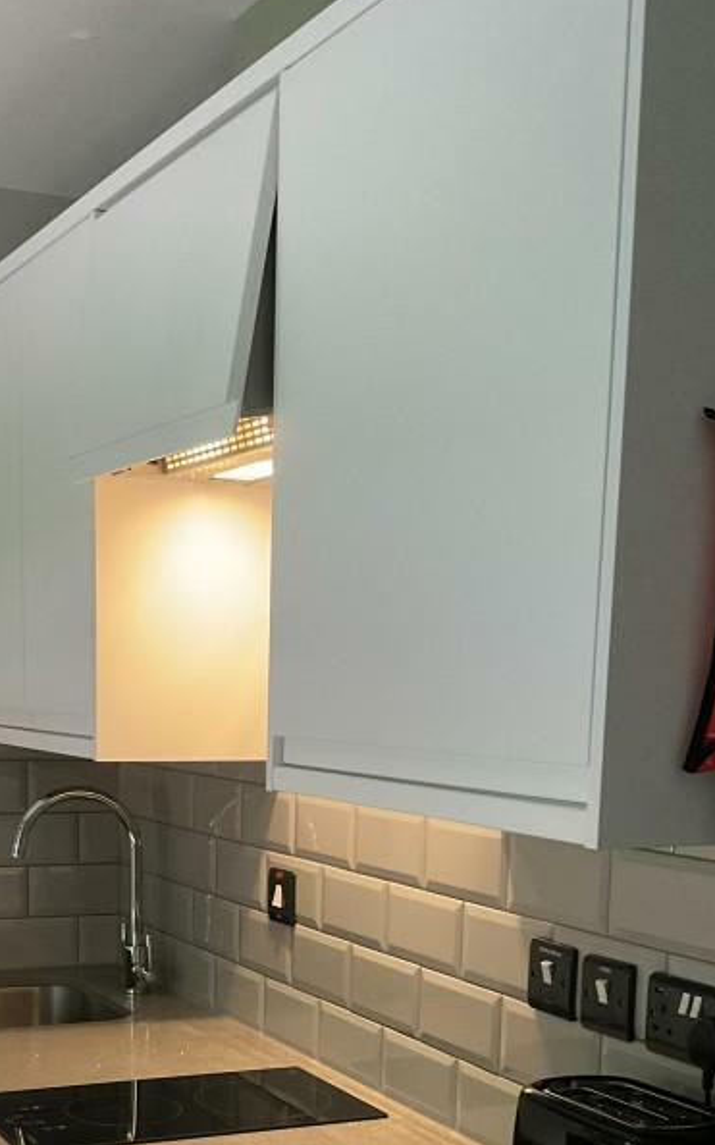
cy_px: 962
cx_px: 270
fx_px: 1653
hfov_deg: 24.3
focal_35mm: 53
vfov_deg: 36.5
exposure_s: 1/50
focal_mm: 3
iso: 320
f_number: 1.8
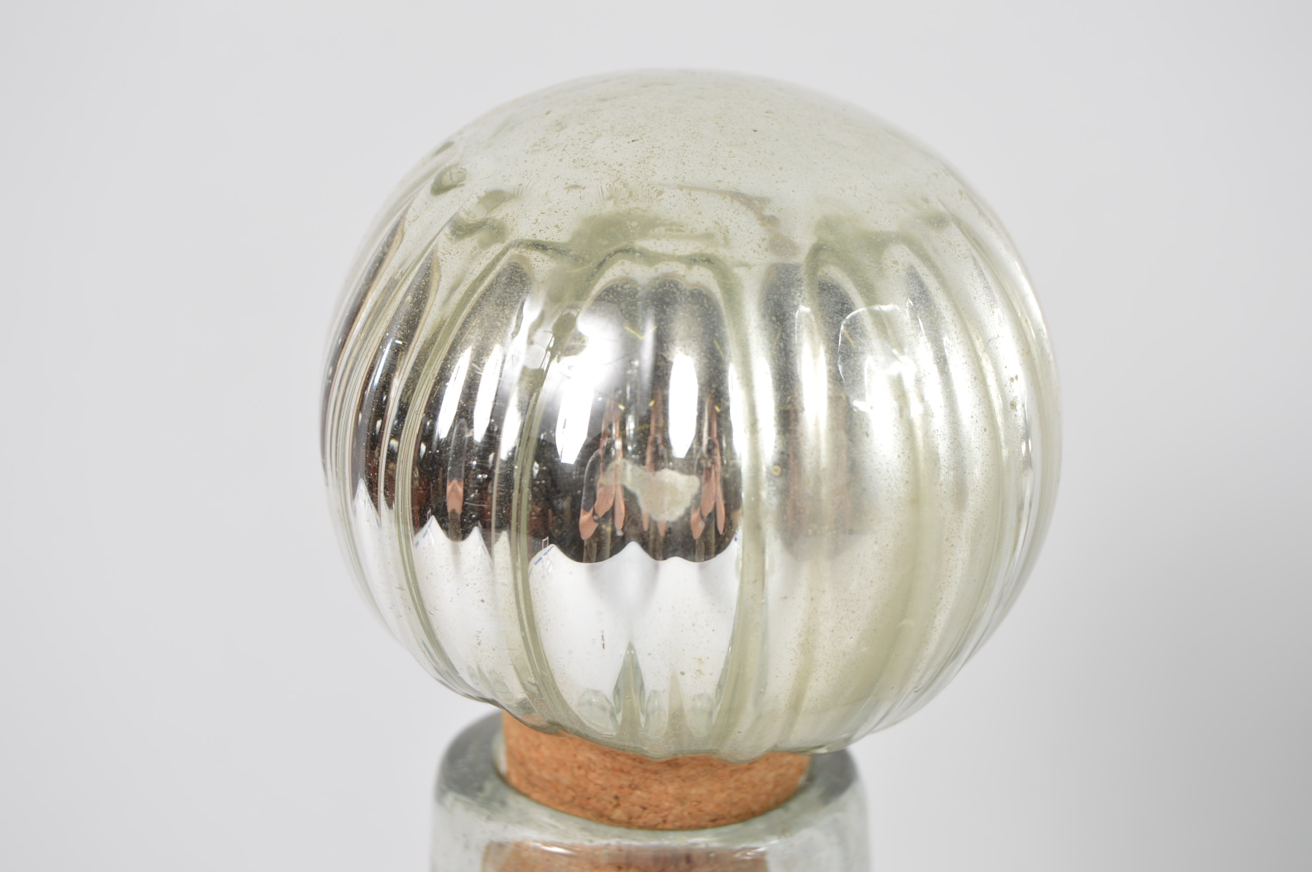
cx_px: 656
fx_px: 2731
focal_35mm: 75
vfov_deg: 18.1
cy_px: 436
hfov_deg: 27.0
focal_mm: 50
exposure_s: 1/80
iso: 100
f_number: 7.1
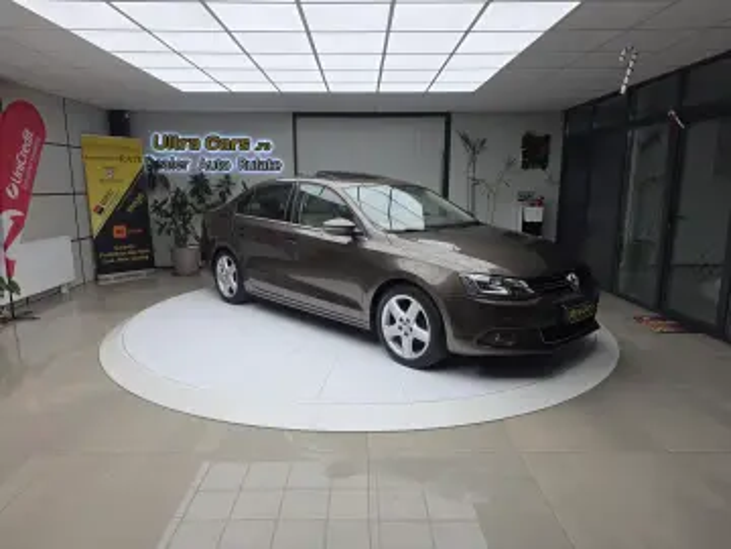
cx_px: 366
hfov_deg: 73.9
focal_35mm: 23
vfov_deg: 58.9
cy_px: 274
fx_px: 486
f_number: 1.7
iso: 12
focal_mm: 6.25
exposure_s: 1/112
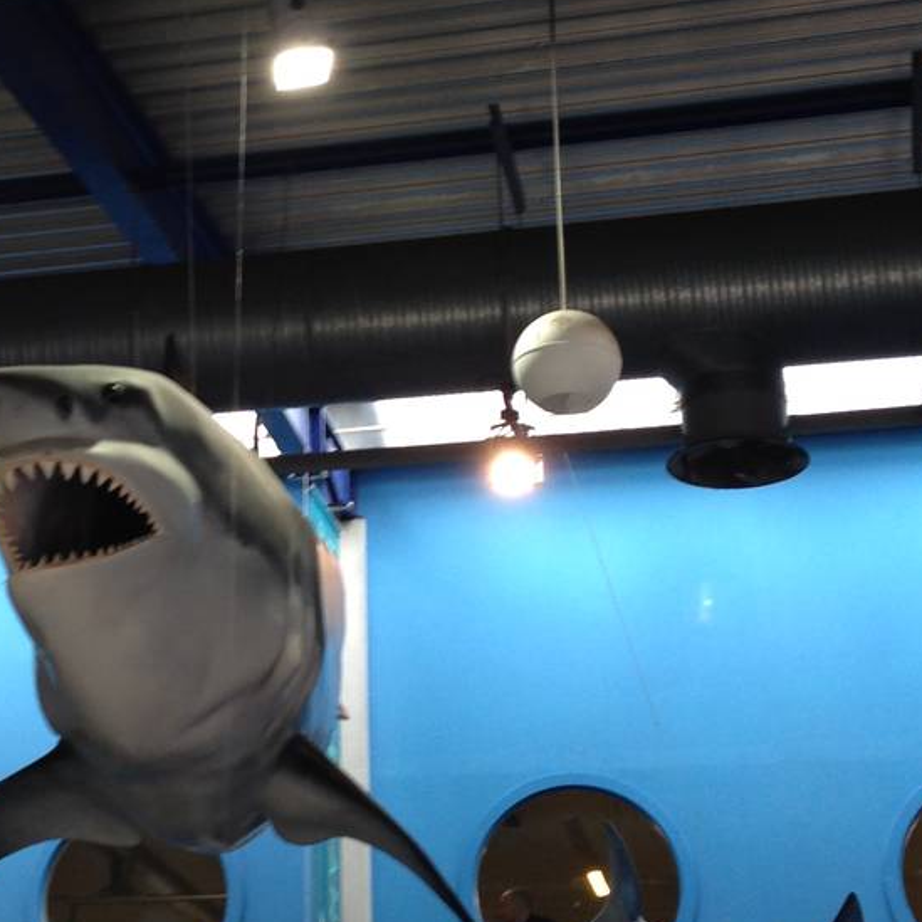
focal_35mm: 85
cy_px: 435
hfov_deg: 20.1
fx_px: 2561
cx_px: 153
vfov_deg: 20.4
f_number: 2.4
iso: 50
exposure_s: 1/30
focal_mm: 4.12
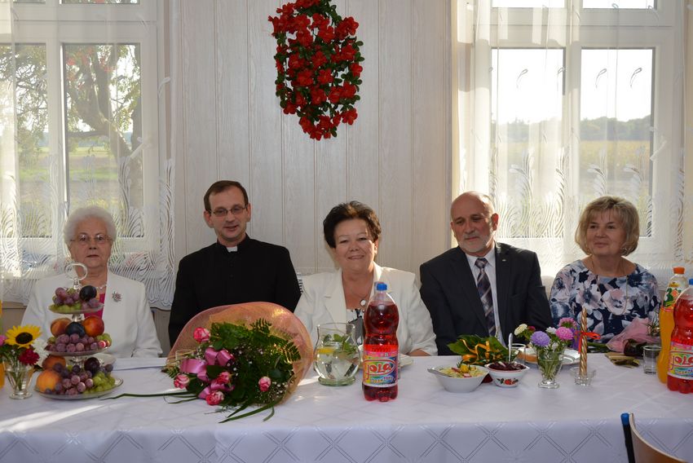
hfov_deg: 41.1
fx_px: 925
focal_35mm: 48
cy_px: 232
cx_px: 346
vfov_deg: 28.1
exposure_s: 1/125
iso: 200
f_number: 5.6
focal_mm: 32
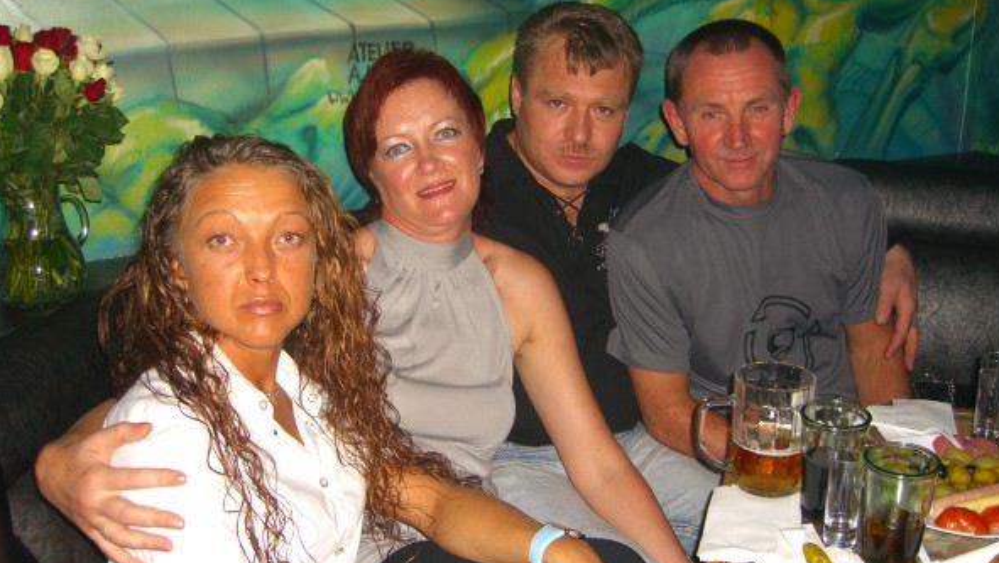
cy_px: 286
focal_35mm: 42
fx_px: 1113
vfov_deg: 28.4
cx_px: 502
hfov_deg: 48.3
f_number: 2.8
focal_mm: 7.9
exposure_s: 1/60
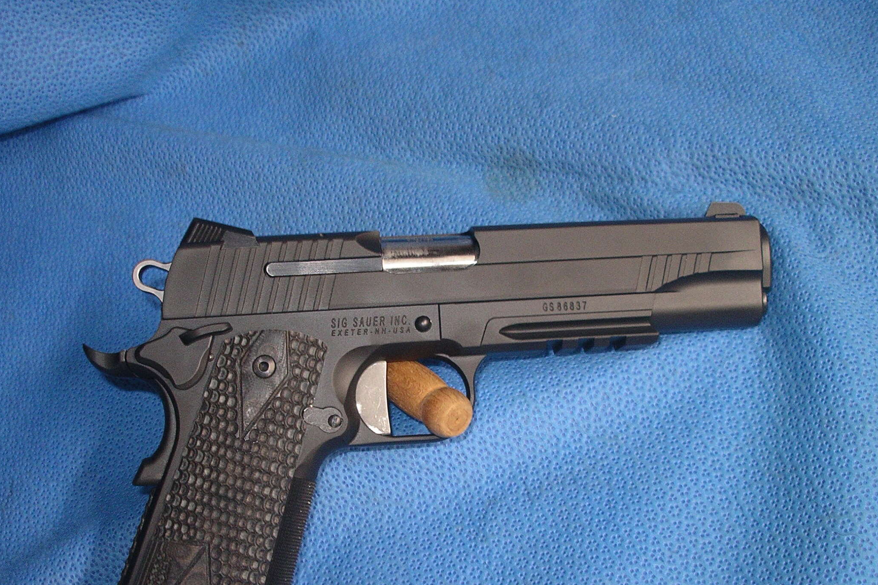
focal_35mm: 48
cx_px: 382
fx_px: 1171
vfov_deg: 27.9
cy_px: 397
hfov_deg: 41.0
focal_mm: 7.8
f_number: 2.8
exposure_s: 1/40
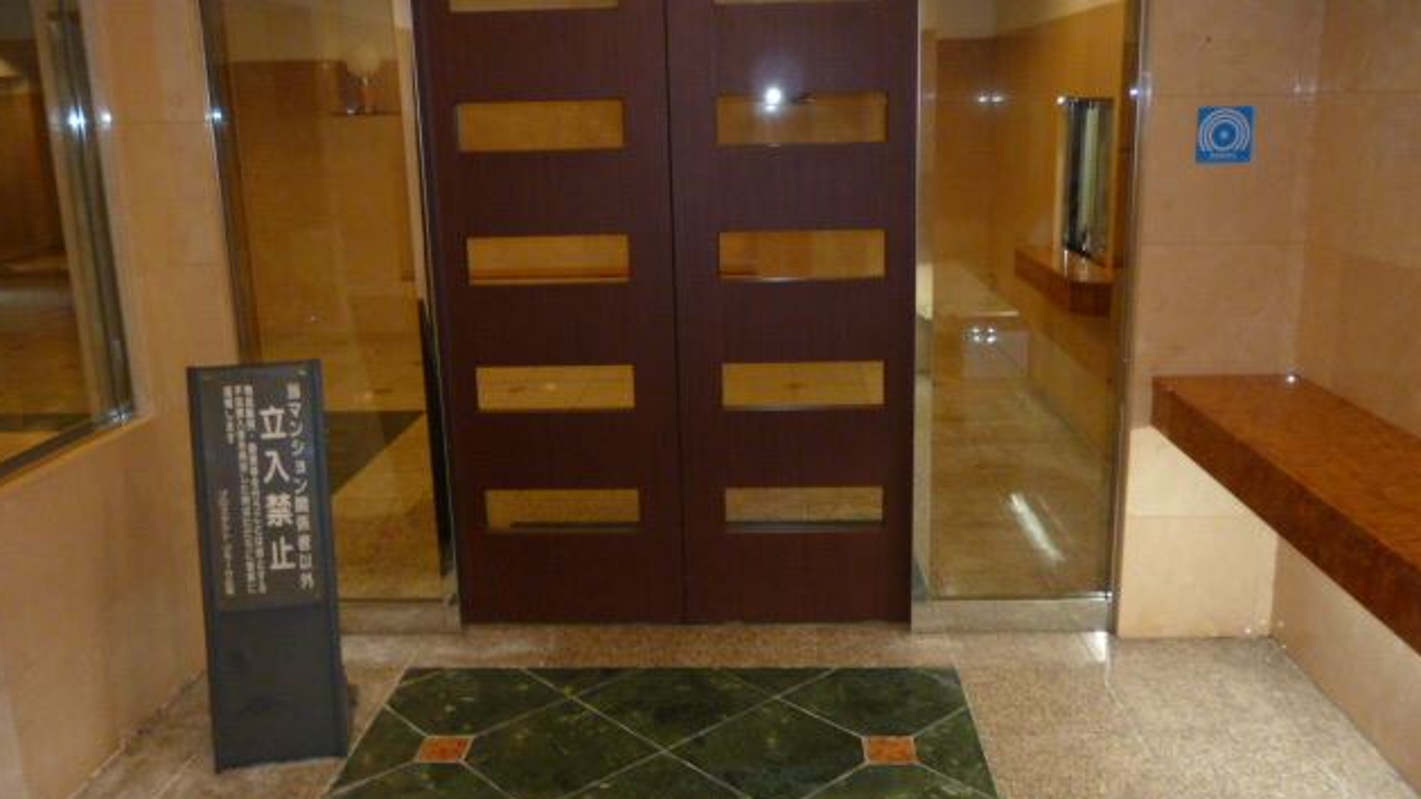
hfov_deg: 62.6
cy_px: 395
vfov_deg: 37.7
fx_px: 1168
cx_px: 708
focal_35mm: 31
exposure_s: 1/60
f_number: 3.1
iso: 400
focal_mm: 5
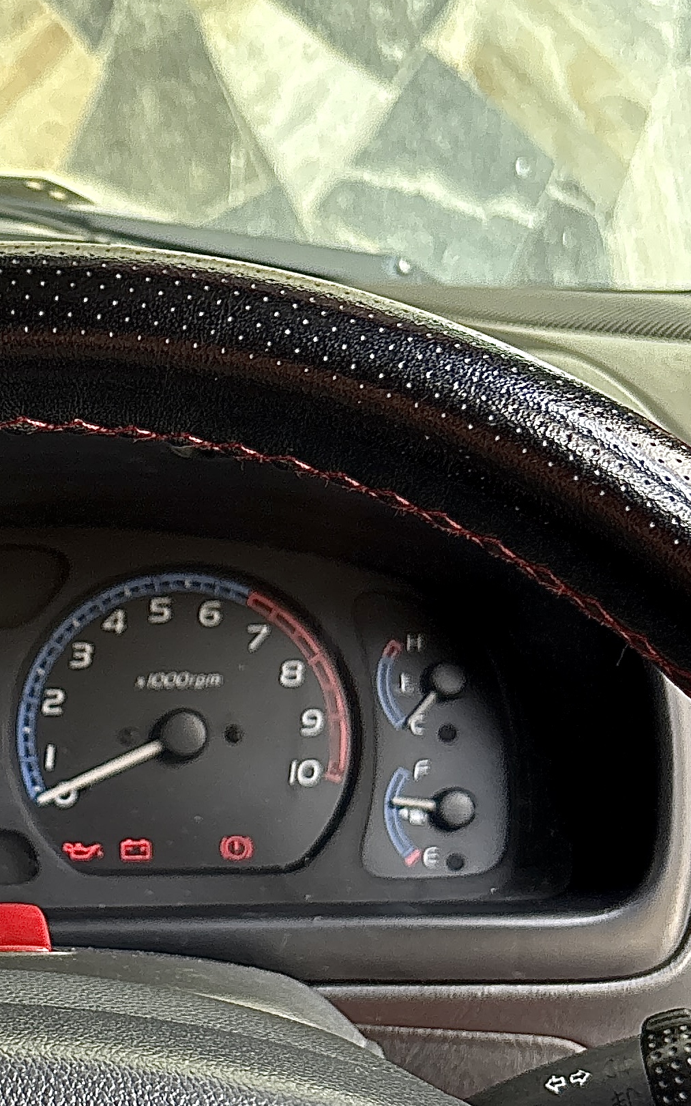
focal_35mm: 56
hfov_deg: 22.2
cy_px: 659
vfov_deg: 36.2
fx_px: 1687
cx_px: -20
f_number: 1.6
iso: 320
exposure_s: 1/60
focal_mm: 5.96
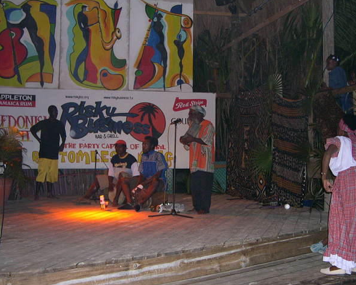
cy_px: 142
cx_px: 192
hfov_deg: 45.7
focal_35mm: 40
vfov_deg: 37.4
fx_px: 422
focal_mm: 8
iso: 400
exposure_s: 1/60
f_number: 2.8
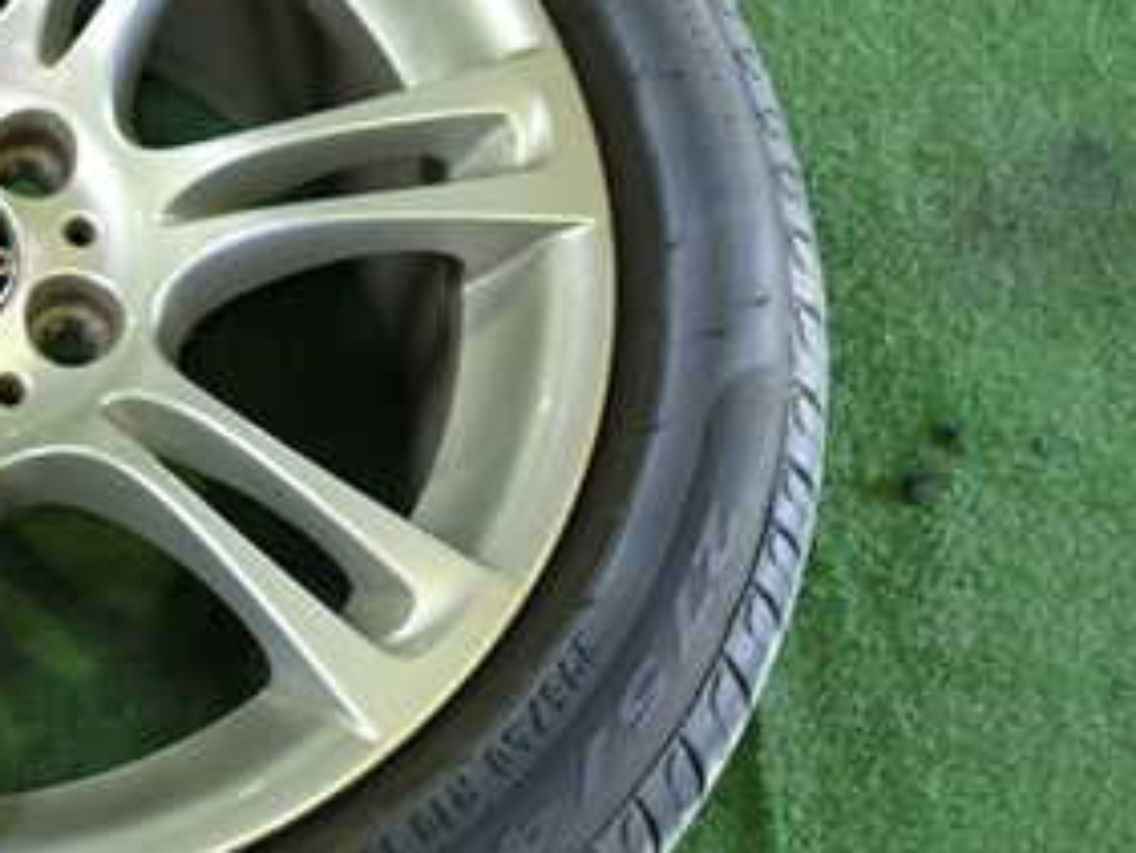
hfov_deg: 28.4
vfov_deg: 22.9
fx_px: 2101
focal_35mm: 64
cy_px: 376
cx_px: -4
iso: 320
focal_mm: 5.4
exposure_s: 1/30
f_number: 2.3
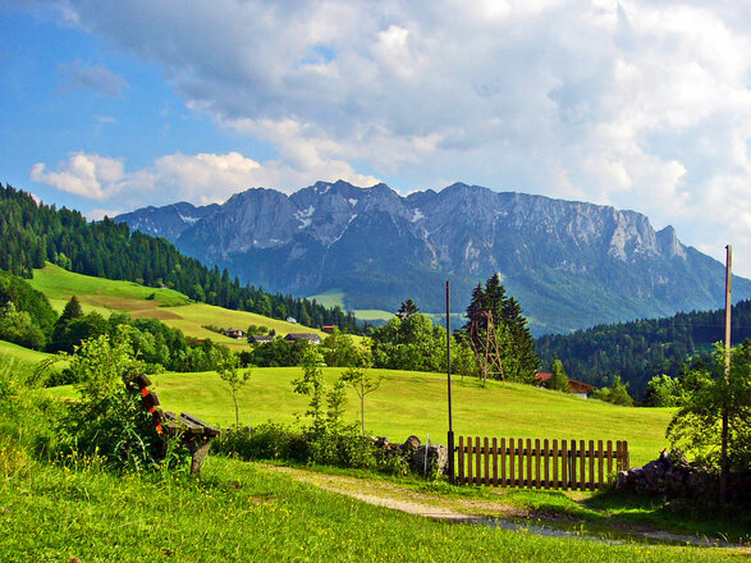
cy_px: 282
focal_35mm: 46
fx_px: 998
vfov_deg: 31.5
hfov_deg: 41.2
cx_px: 376
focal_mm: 7.6
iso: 100
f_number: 9
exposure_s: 1/200
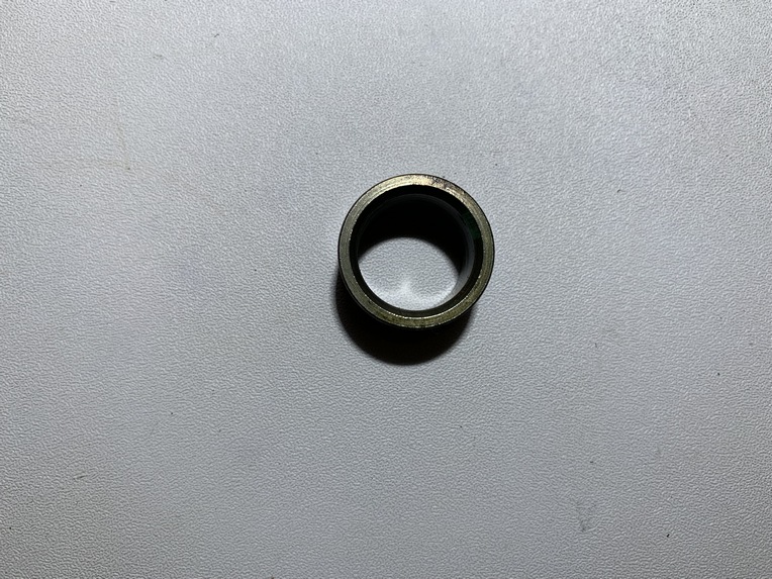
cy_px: 290
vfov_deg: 53.1
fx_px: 580
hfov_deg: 67.3
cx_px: 386
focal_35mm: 26
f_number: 1.8
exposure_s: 1/218
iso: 25
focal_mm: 4.25
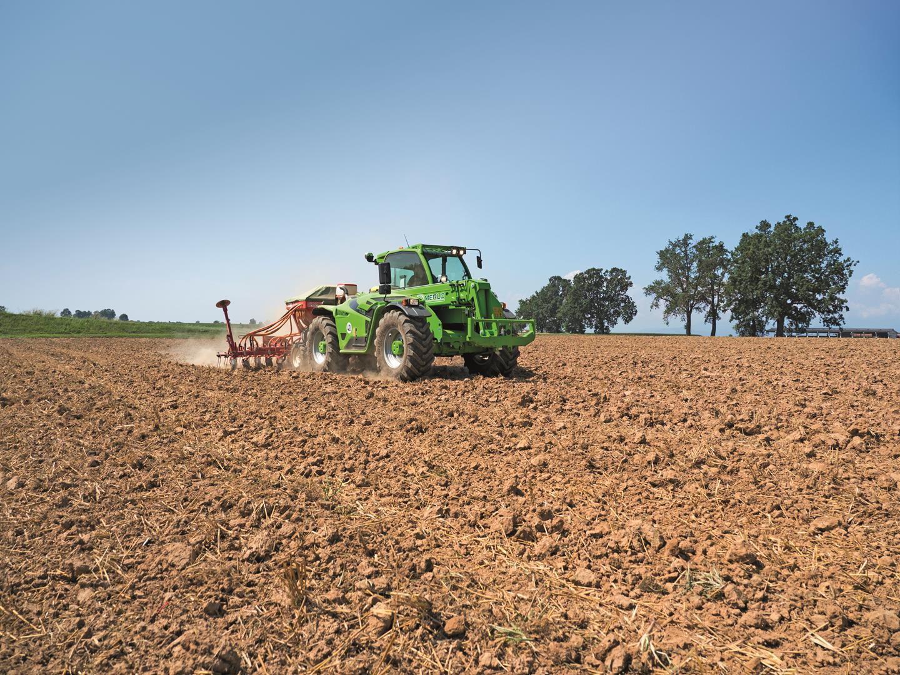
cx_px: 450
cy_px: 338
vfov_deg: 56.8
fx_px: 624
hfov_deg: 71.6
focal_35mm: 24
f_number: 4.5
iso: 200
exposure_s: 1/1250
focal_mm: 12
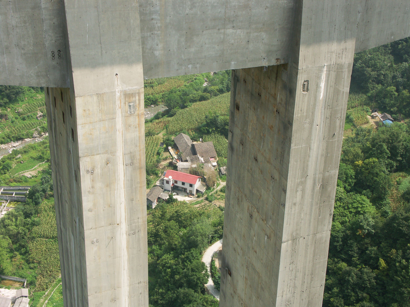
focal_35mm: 53
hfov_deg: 36.2
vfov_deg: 27.5
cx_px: 205
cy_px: 154
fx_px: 628
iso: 64
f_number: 6.3
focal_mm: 13.68
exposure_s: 1/200
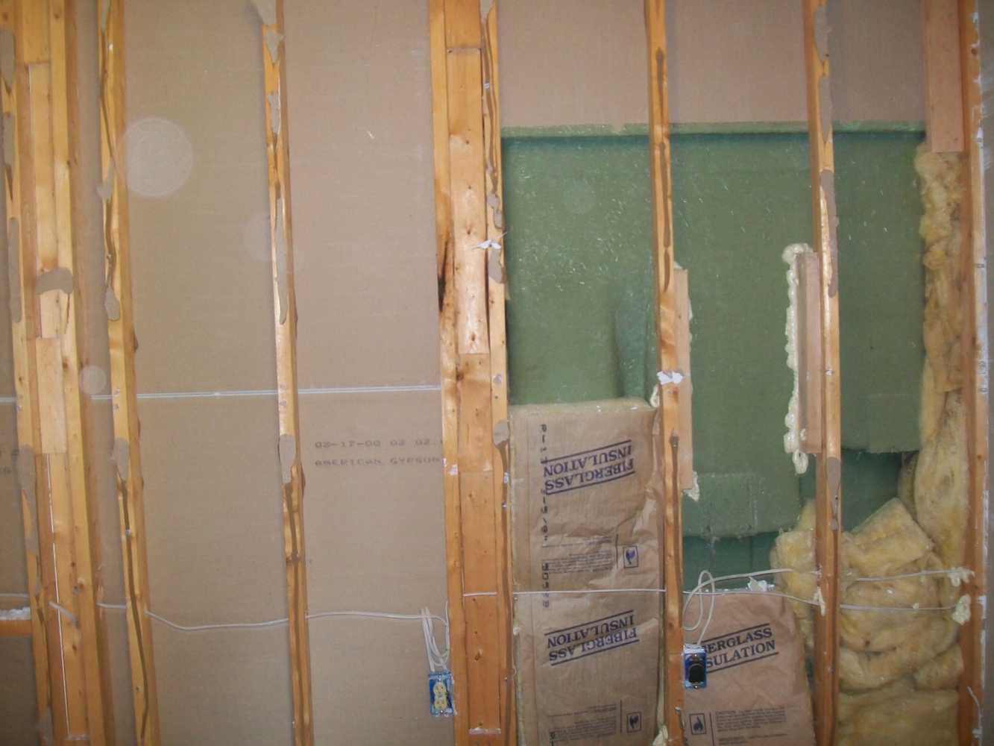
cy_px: 373
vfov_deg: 39.7
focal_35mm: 36
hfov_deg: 51.4
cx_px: 497
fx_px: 1034
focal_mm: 6
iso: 160
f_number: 2.7
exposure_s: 1/30
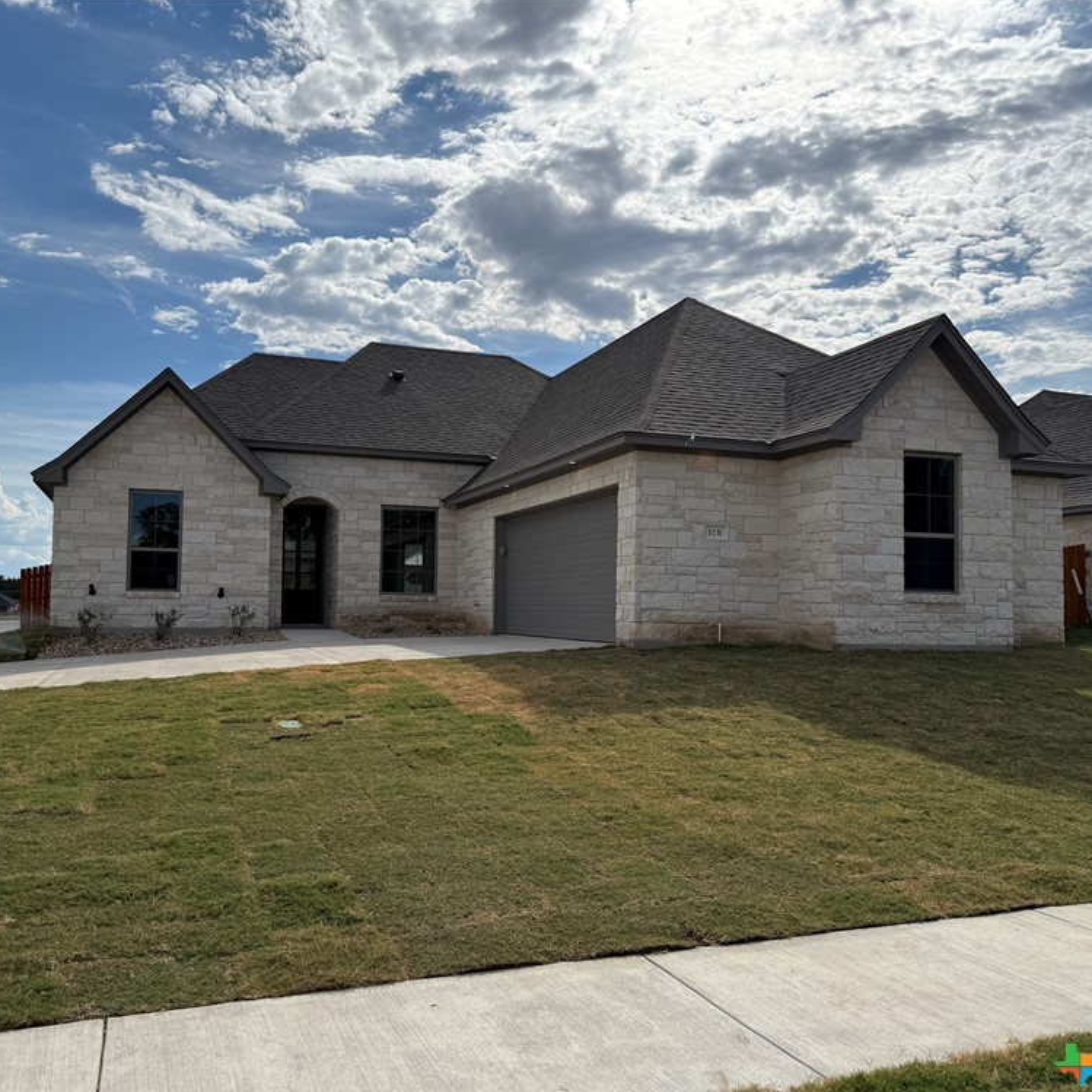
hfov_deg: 55.6
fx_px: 1035
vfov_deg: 55.6
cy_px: 555
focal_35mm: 29
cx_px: 520
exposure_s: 1/14286
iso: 100
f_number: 1.78
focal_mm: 6.76
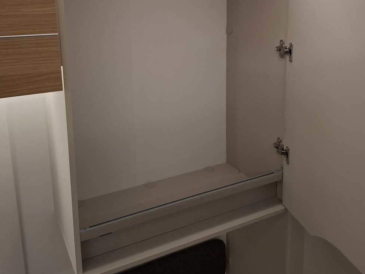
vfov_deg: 40.8
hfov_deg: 53.9
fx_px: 359
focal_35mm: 34
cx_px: 194
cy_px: 73
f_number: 1.8
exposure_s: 1/60
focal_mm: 5.54
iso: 200
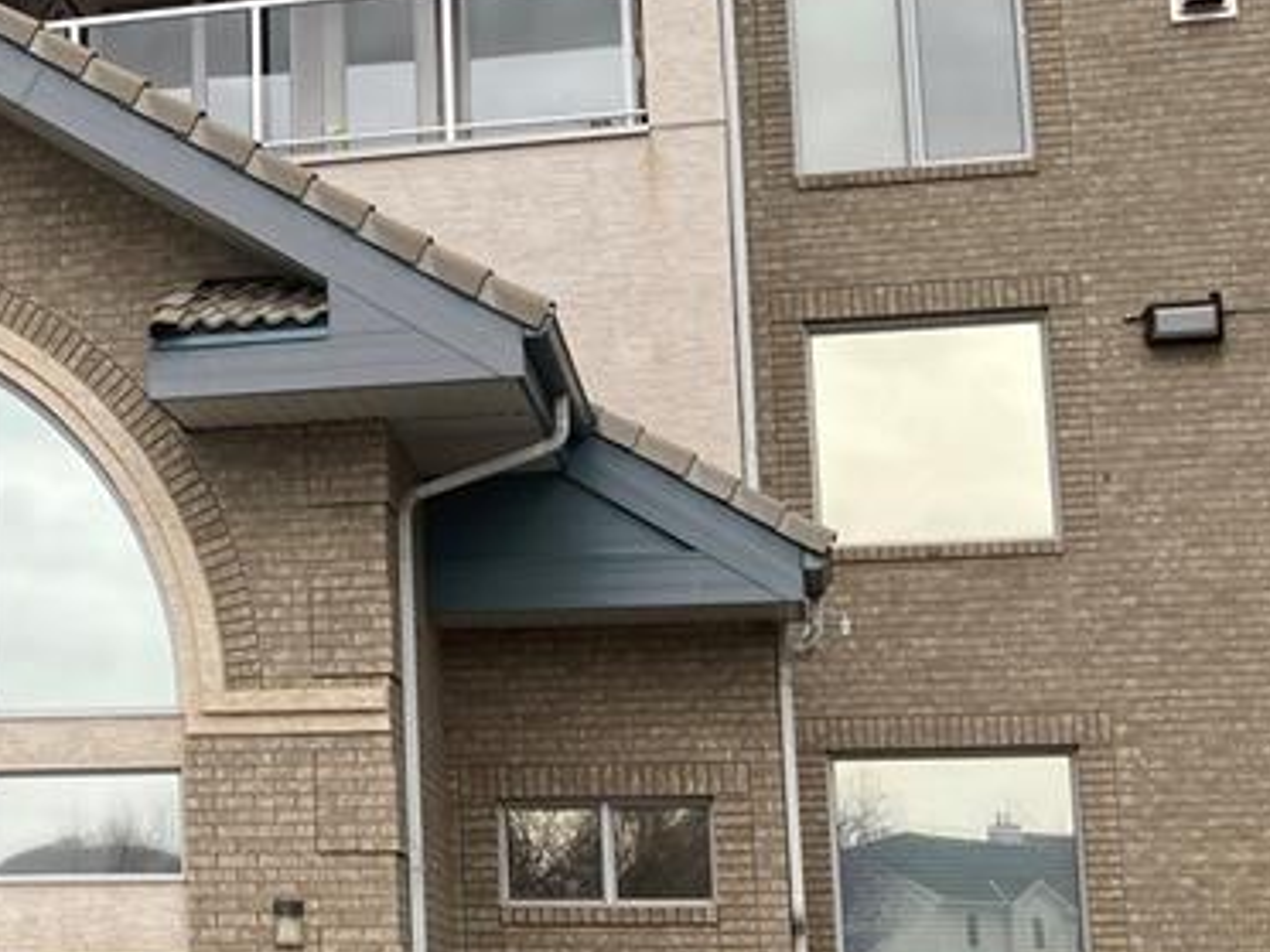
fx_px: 2825
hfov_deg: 23.9
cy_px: 498
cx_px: -75
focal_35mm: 77
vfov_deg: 19.1
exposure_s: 1/1946
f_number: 1.8
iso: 20
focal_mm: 3.99
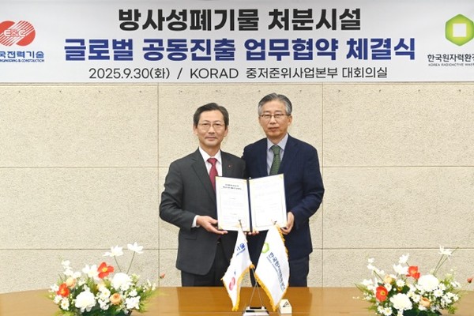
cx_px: 237
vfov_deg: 30.5
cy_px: 158
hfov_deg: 44.5
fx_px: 579
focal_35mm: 44
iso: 2000
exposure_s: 1/250
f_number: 5.6
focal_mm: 44
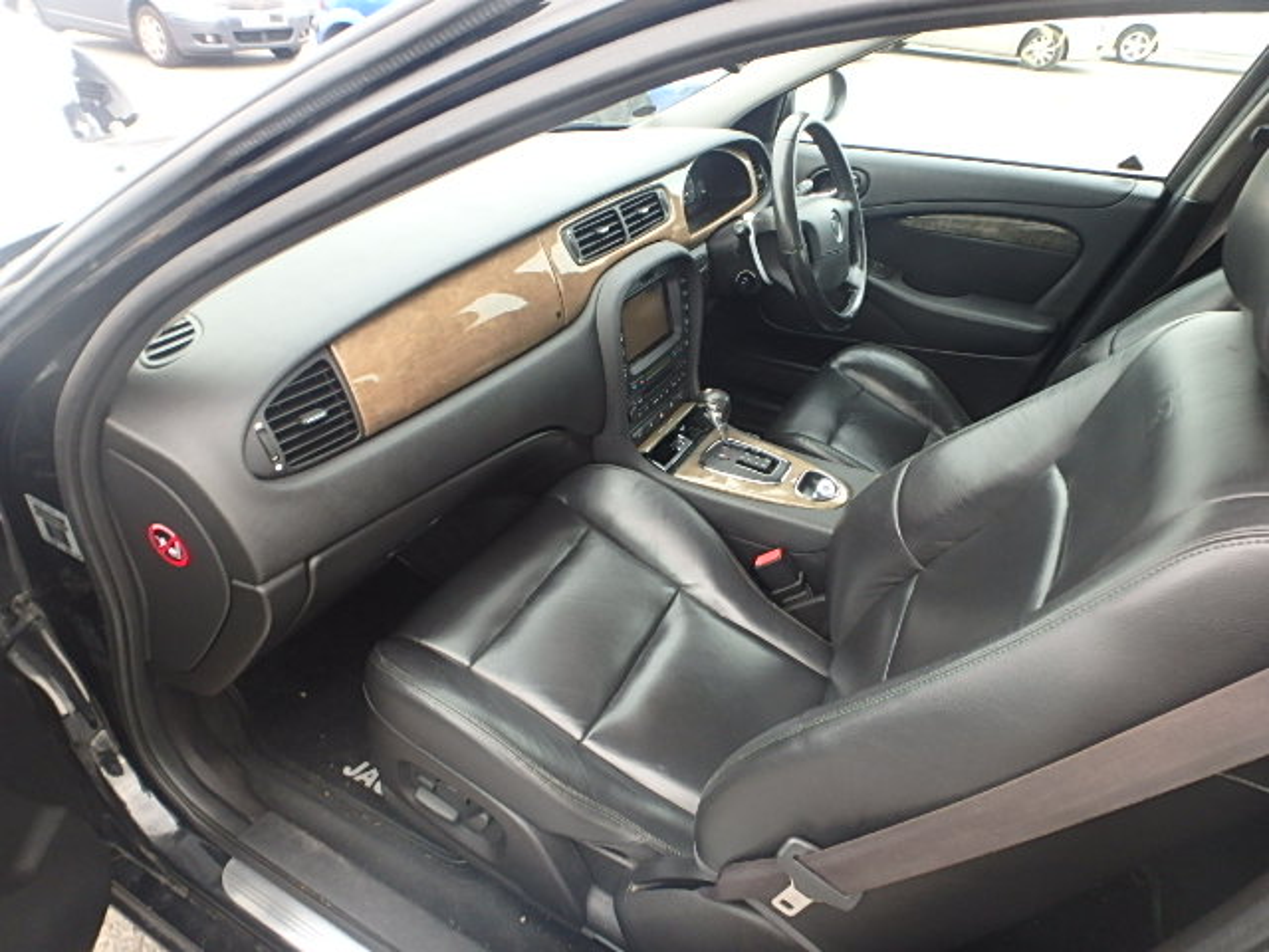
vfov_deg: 63.4
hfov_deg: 79.0
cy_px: 476
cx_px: 634
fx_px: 770
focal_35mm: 21
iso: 200
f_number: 3.5
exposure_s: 1/60
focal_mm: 3.7
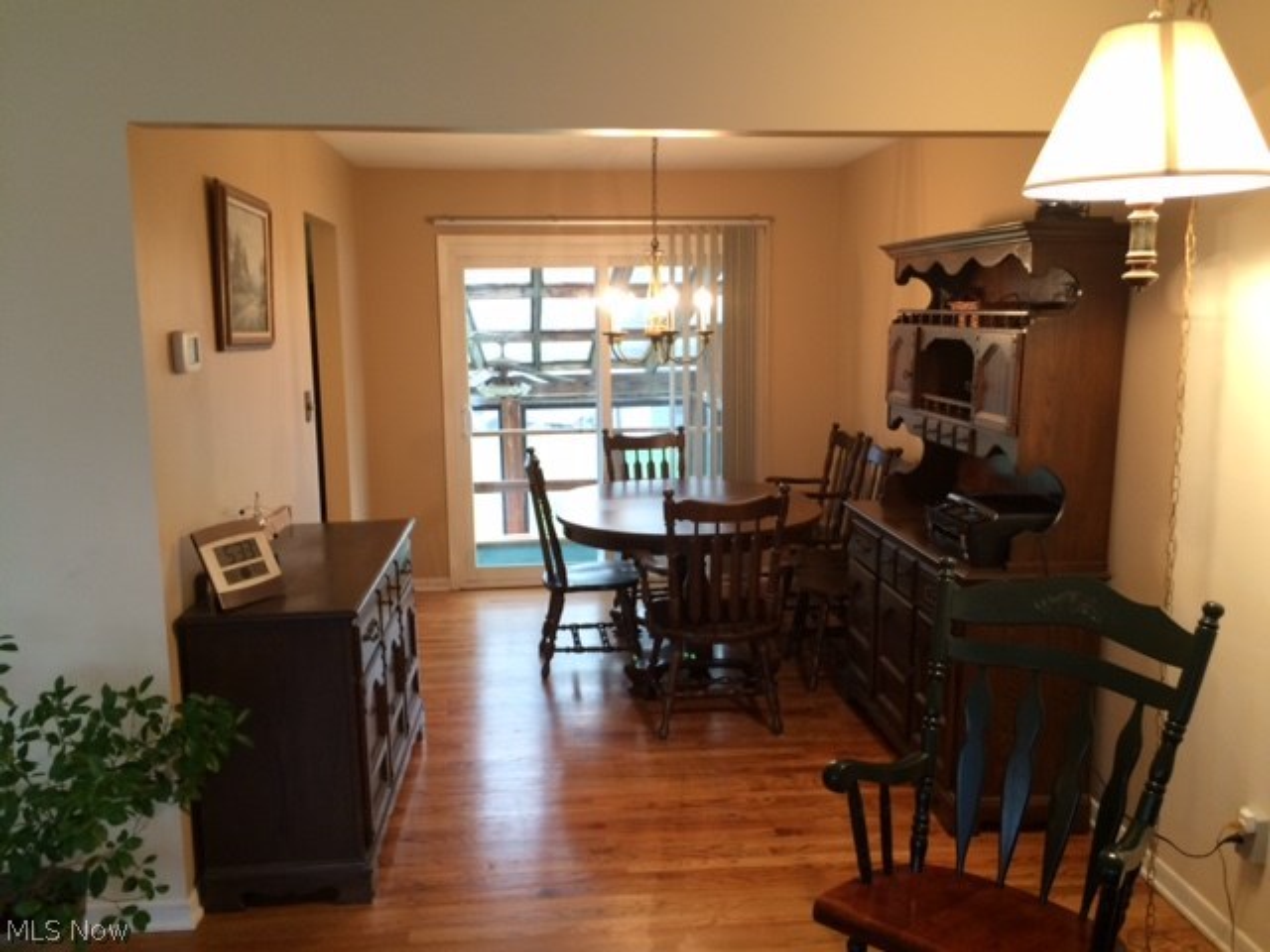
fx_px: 1064
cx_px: 635
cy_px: 476
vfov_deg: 48.2
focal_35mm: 29
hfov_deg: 61.7
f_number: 2.2
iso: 100
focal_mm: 4.15
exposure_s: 1/30
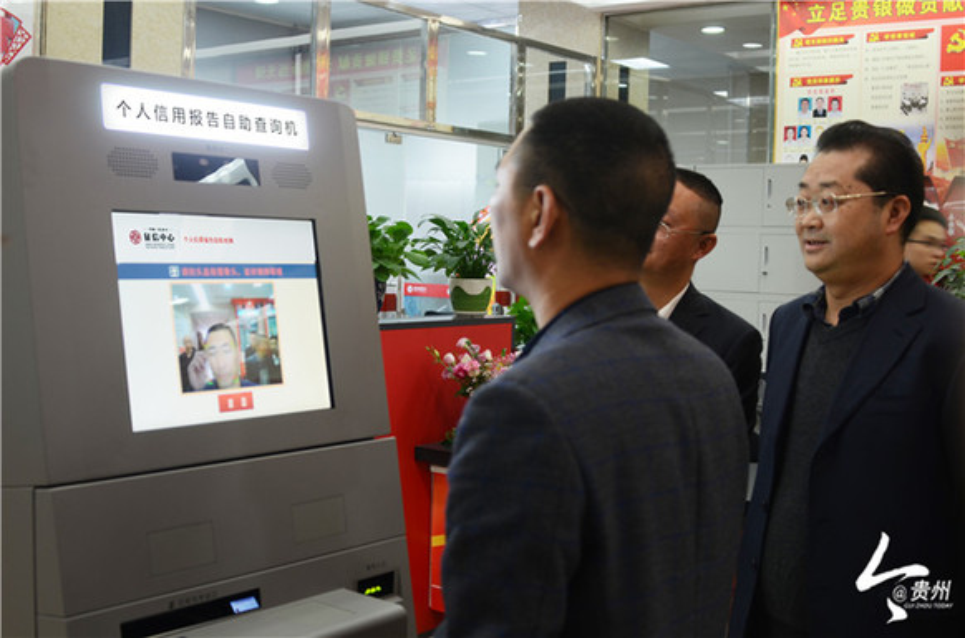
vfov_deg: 31.7
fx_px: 1123
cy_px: 319
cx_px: 482
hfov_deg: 46.5
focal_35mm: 42
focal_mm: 28
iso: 250
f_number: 4
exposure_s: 1/13
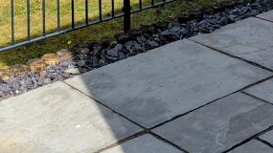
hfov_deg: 22.2
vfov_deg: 11.0
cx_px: 34
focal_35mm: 94
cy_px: -201
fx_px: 680
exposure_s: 1/2358
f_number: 1.85
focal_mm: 6.81
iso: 44
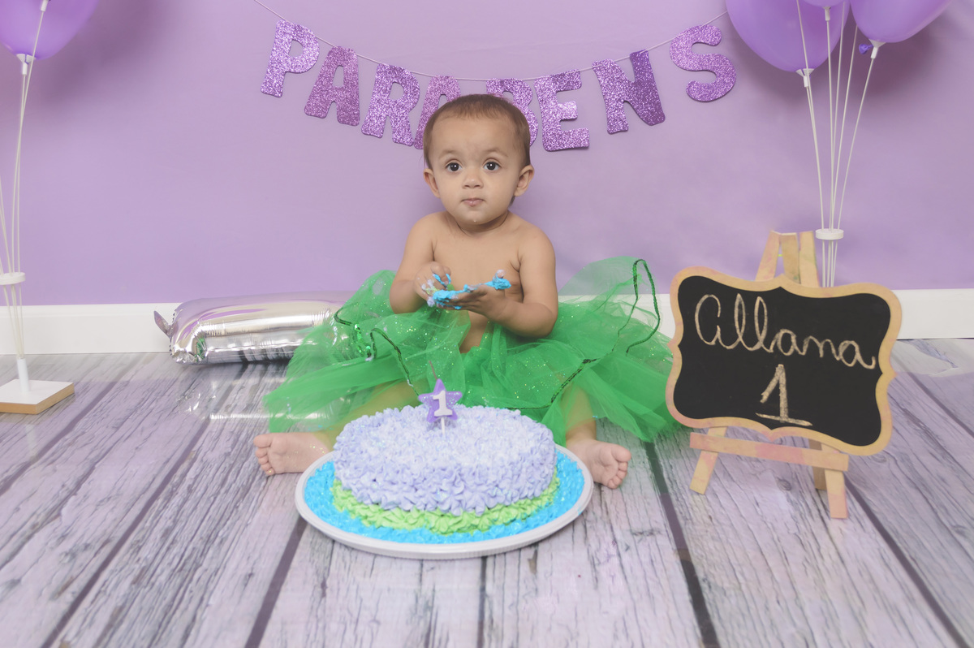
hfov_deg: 46.4
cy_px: 324
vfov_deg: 31.8
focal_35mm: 42
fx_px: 1135
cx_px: 487
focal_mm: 28
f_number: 5.6
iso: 200
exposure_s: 1/60
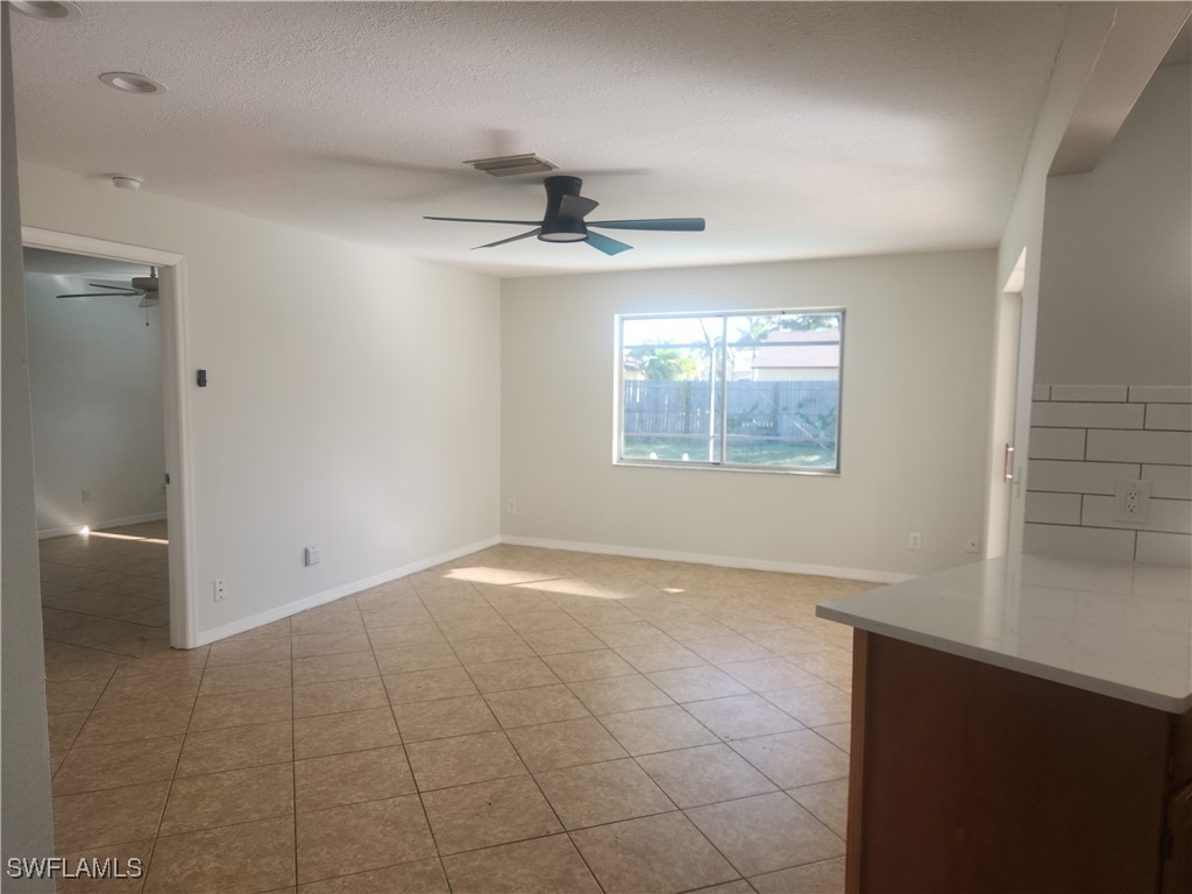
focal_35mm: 23
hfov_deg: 73.9
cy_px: 447
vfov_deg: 58.9
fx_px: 792
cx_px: 596
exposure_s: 1/60
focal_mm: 5.4
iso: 20
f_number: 1.8
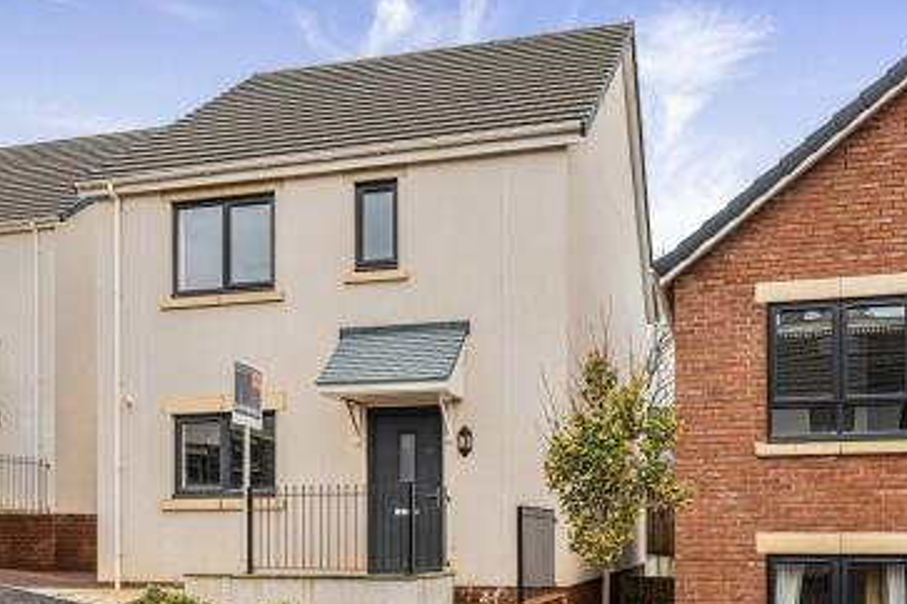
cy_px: 331
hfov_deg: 50.7
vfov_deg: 35.0
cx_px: 432
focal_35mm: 38
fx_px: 957
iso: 200
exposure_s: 1/60
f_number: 8
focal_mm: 29
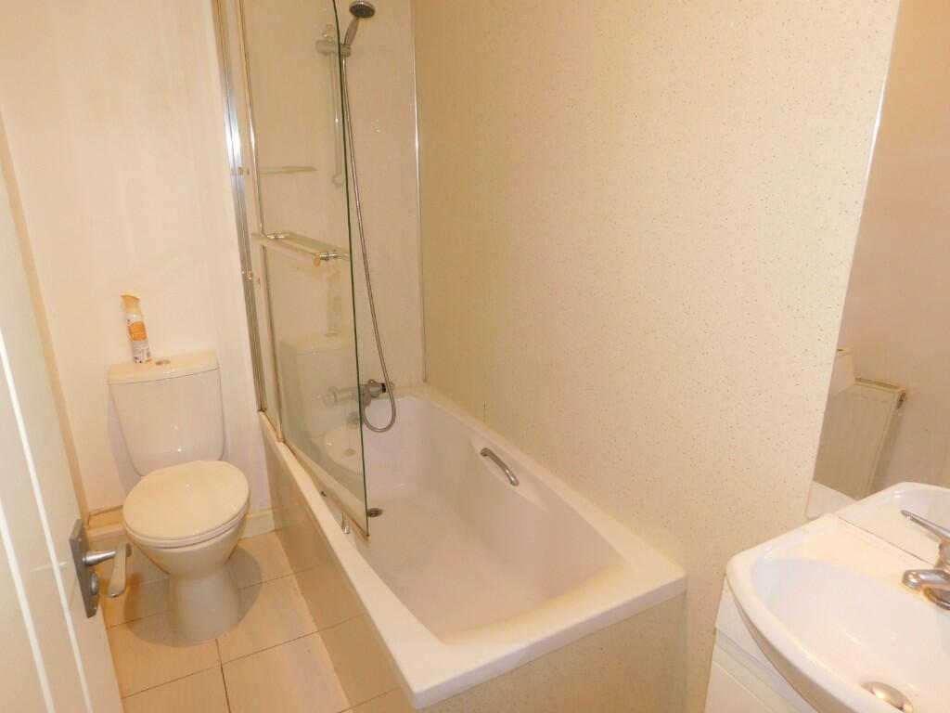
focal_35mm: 23
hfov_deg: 73.9
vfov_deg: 58.9
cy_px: 356
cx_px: 475
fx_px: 631
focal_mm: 4
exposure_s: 1/30
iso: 200
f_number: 3
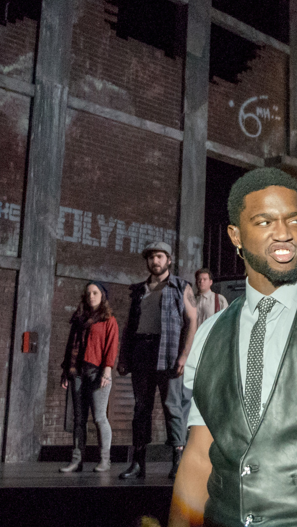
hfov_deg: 18.0
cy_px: 238
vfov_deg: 34.3
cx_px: 423
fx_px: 854
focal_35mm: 61
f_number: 2.8
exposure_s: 1/400
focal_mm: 12
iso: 3200
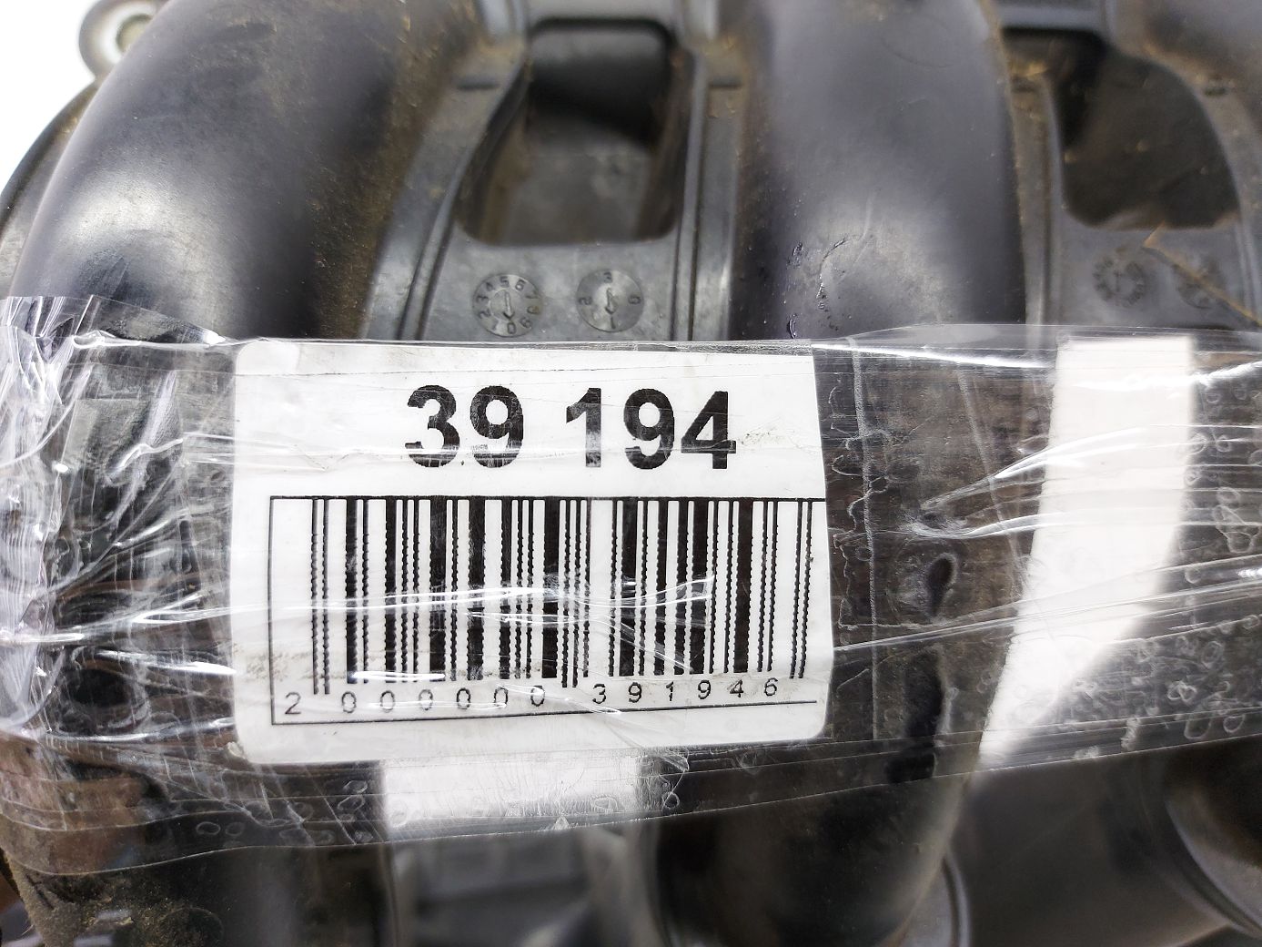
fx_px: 875
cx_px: 631
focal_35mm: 24
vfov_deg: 56.8
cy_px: 474
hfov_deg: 71.6
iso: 125
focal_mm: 5.23
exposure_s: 1/50
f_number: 1.8
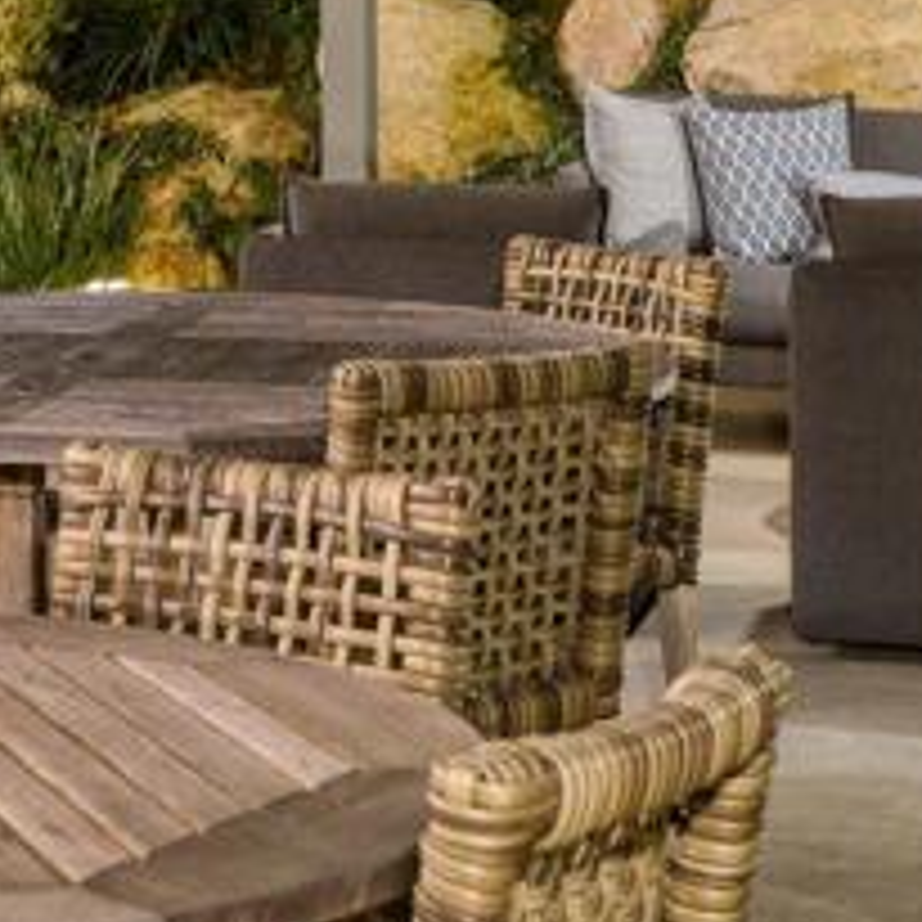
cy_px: -101
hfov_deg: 13.8
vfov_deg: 13.9
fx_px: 3707
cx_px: -162
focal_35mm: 123
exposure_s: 1
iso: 200
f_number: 5.6
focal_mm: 29
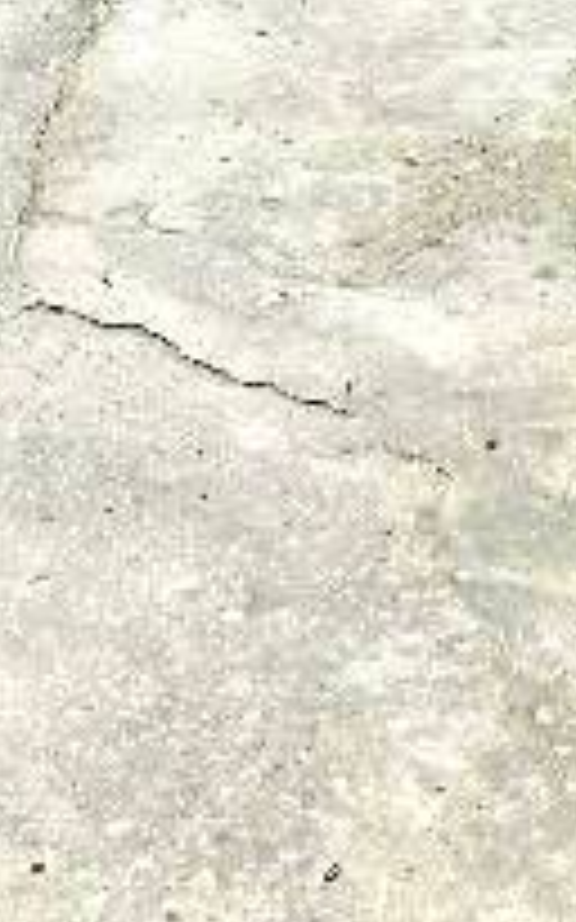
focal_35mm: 122
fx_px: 3066
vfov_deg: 14.7
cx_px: 171
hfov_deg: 10.7
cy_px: -801
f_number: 1.8
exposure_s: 1/182
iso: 80
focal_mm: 5.4
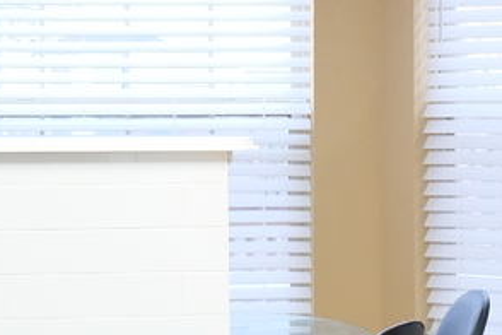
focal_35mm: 149
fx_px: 2078
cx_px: 458
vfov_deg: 9.2
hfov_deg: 13.6
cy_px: 142
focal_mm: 18
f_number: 2.8
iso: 1250
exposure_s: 1/30
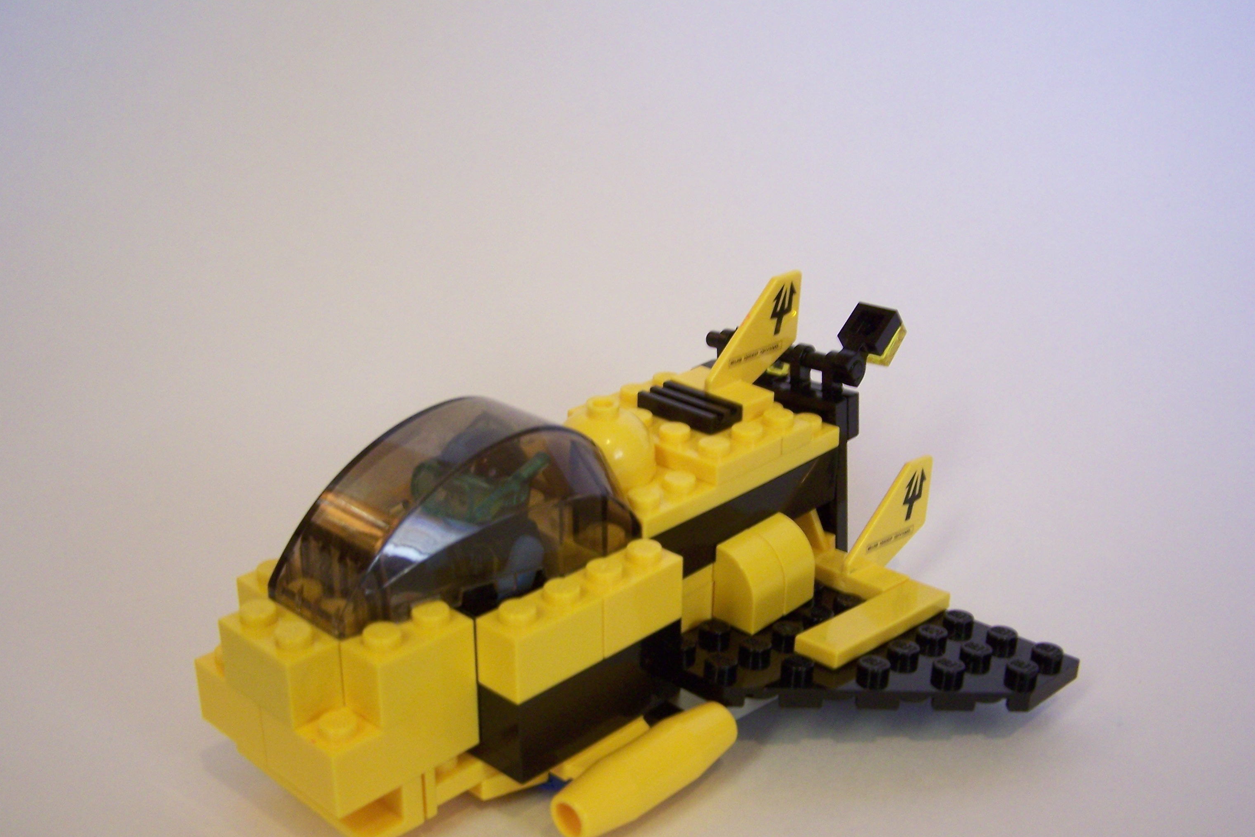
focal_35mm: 40
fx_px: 1394
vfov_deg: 33.4
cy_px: 473
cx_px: 622
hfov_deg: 48.5
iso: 160
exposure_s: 1/15
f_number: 2.8
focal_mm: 6.3
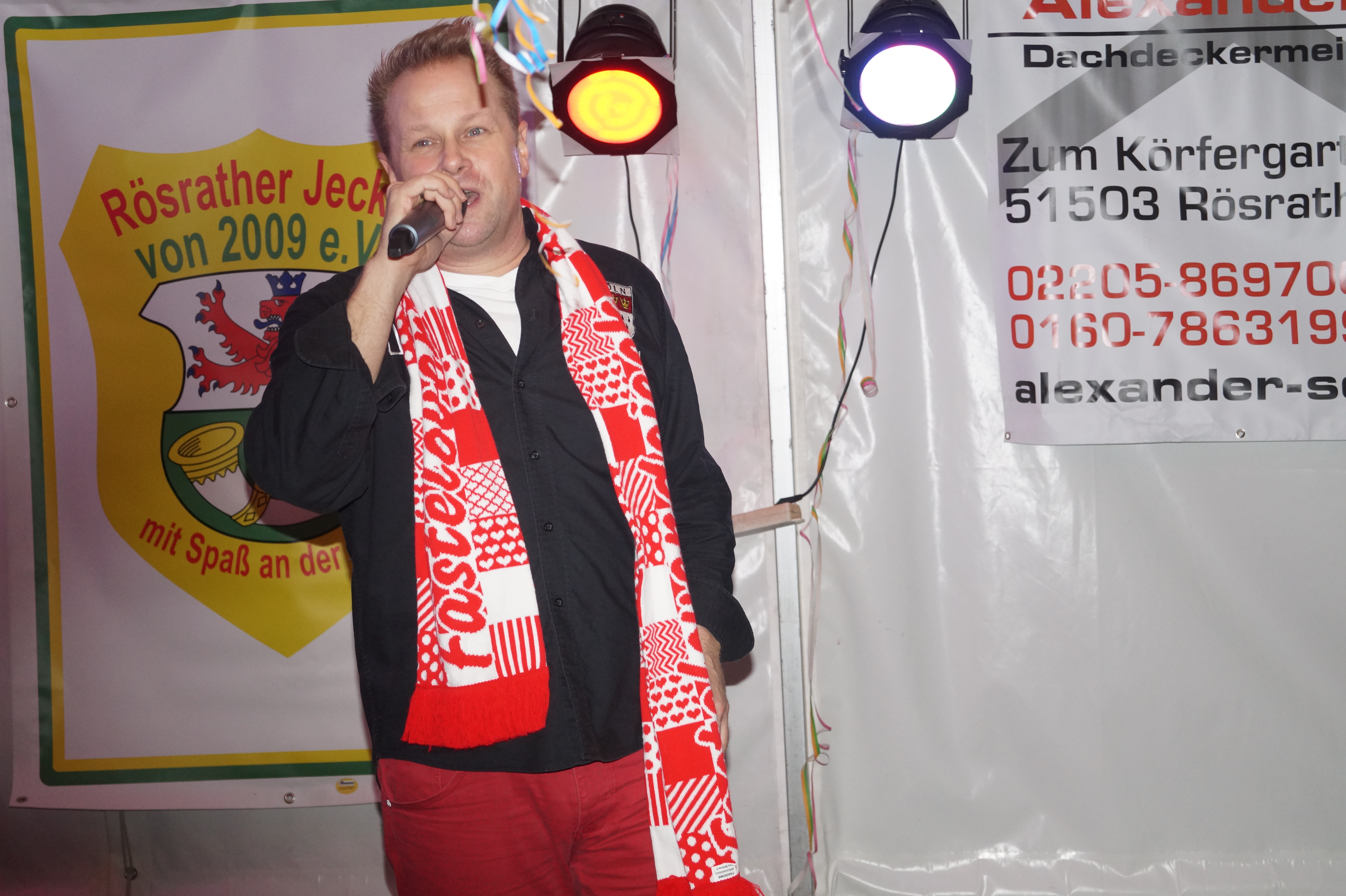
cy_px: 448
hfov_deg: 29.9
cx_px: 673
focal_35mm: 68
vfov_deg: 20.1
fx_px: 2522
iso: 800
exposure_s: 1/60
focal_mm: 45
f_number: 5.6
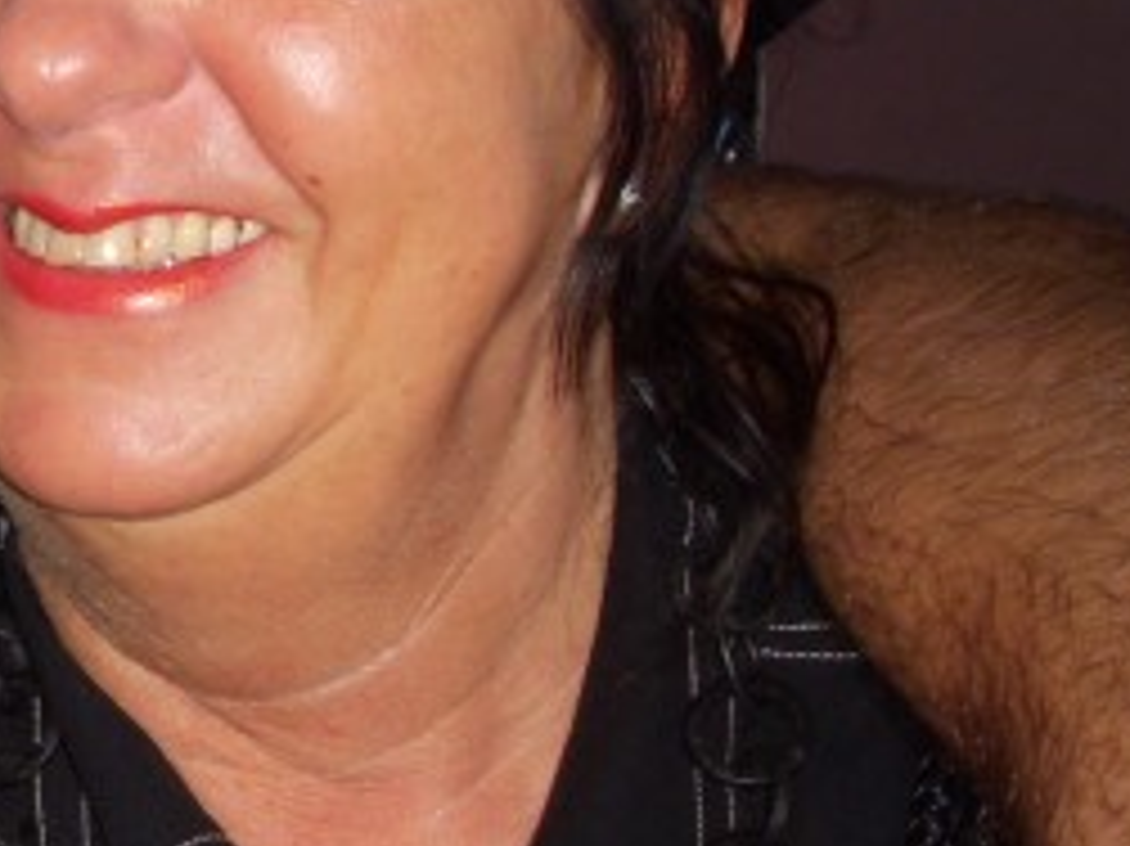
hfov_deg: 15.8
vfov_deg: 12.2
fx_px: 3948
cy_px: 432
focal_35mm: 121
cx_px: -176
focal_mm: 6.3
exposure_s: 1/30
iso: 100
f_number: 3.3
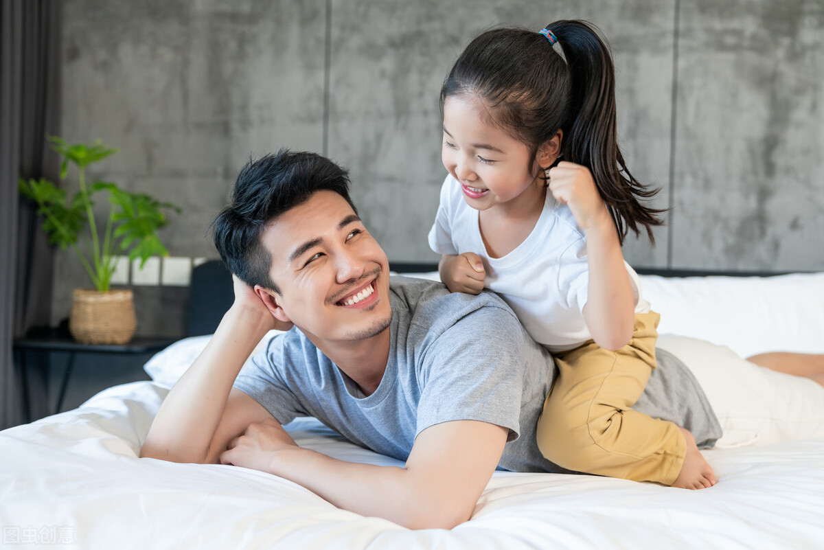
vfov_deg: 32.7
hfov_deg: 47.4
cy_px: 275
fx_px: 939
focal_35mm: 41
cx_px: 412
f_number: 2.8
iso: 320
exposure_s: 1/125
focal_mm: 41
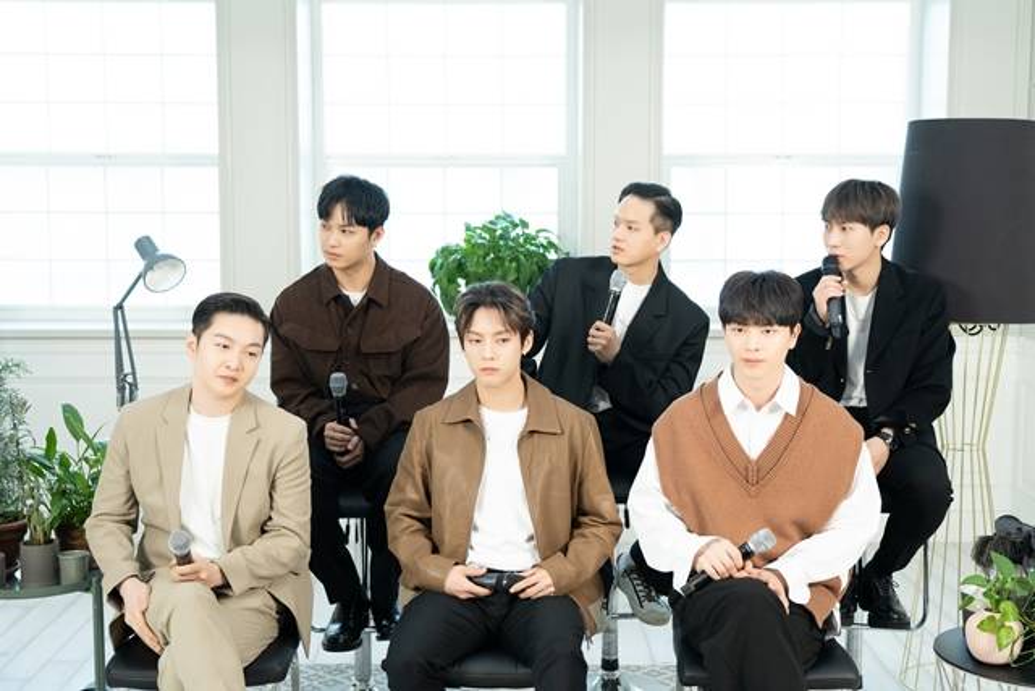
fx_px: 1323
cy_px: 346
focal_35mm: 46
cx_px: 518
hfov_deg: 42.7
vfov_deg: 29.3
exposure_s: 1/160
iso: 1250
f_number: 4
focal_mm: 46
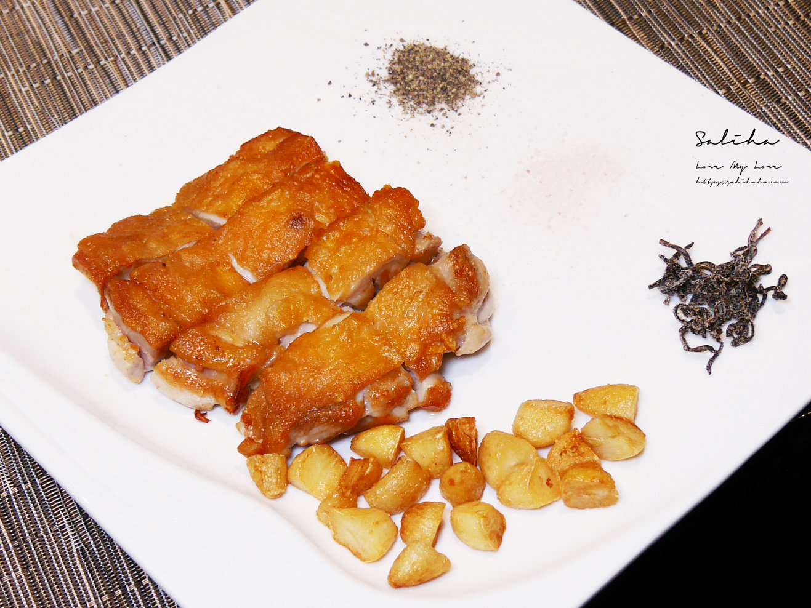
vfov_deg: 19.4
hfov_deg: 25.7
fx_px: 1781
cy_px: 304
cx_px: 406
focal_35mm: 76
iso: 500
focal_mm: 19
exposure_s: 1/60
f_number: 3.8
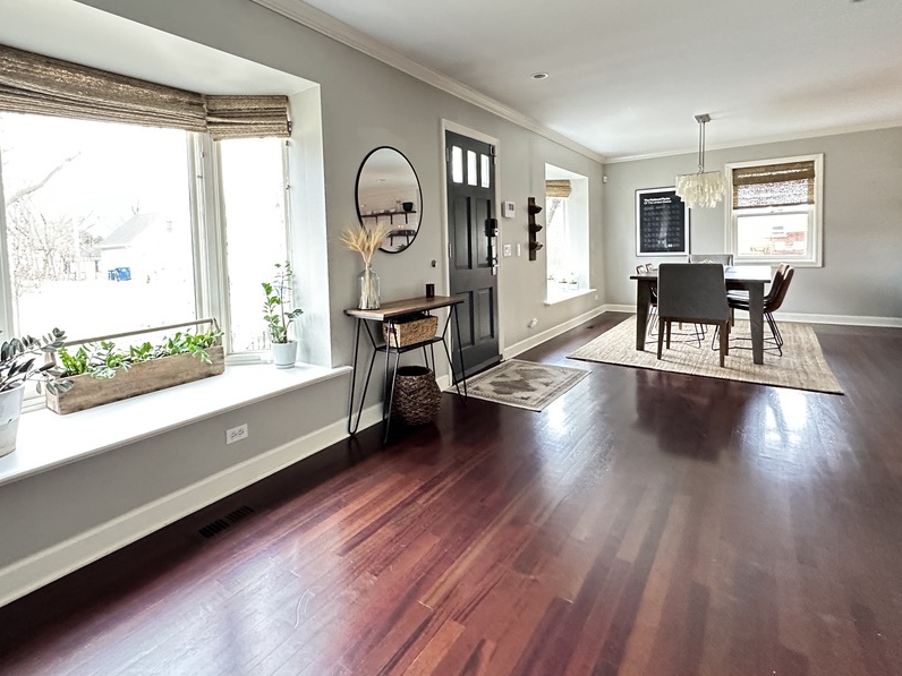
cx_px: 405
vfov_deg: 70.8
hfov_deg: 87.5
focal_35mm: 18
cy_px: 269
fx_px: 469
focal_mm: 2.22
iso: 640
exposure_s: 1/60
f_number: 2.2
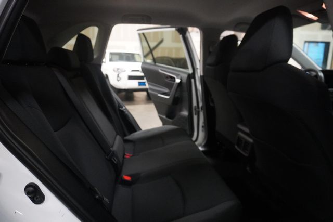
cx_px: 166
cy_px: 111
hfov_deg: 73.7
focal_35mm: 24
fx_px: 222
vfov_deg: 53.2
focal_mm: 16
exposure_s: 1/125
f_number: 3.5
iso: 6400
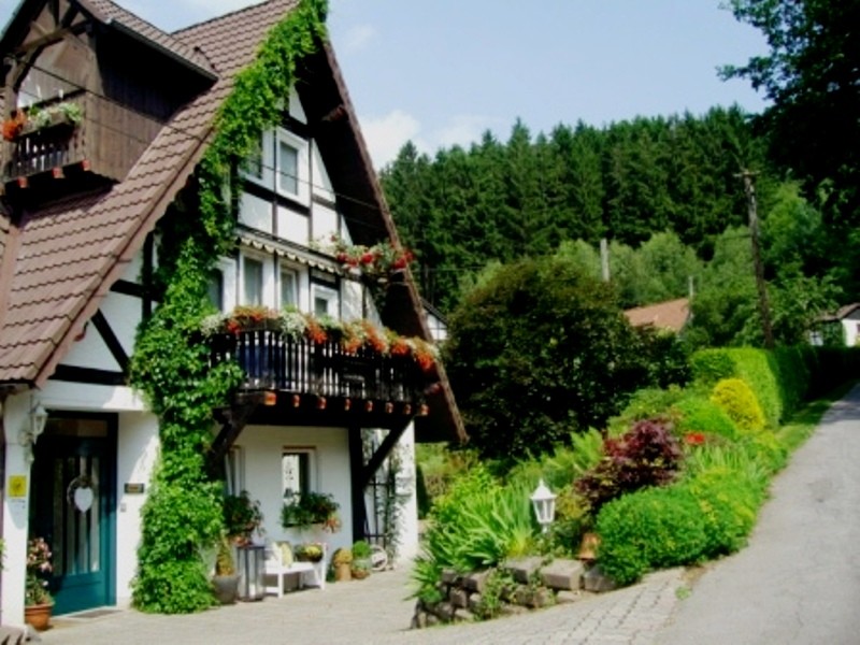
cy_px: 322
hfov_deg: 52.6
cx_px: 430
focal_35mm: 35
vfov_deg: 40.7
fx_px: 870
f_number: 4.8
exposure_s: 1/294
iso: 64
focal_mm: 5.8
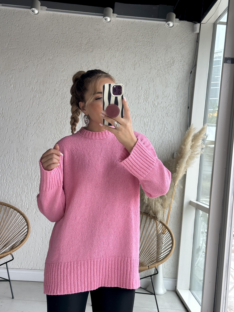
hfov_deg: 30.3
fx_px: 433
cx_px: 117
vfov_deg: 39.7
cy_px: 156
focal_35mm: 48
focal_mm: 6.86
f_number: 1.78
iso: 64
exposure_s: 1/276
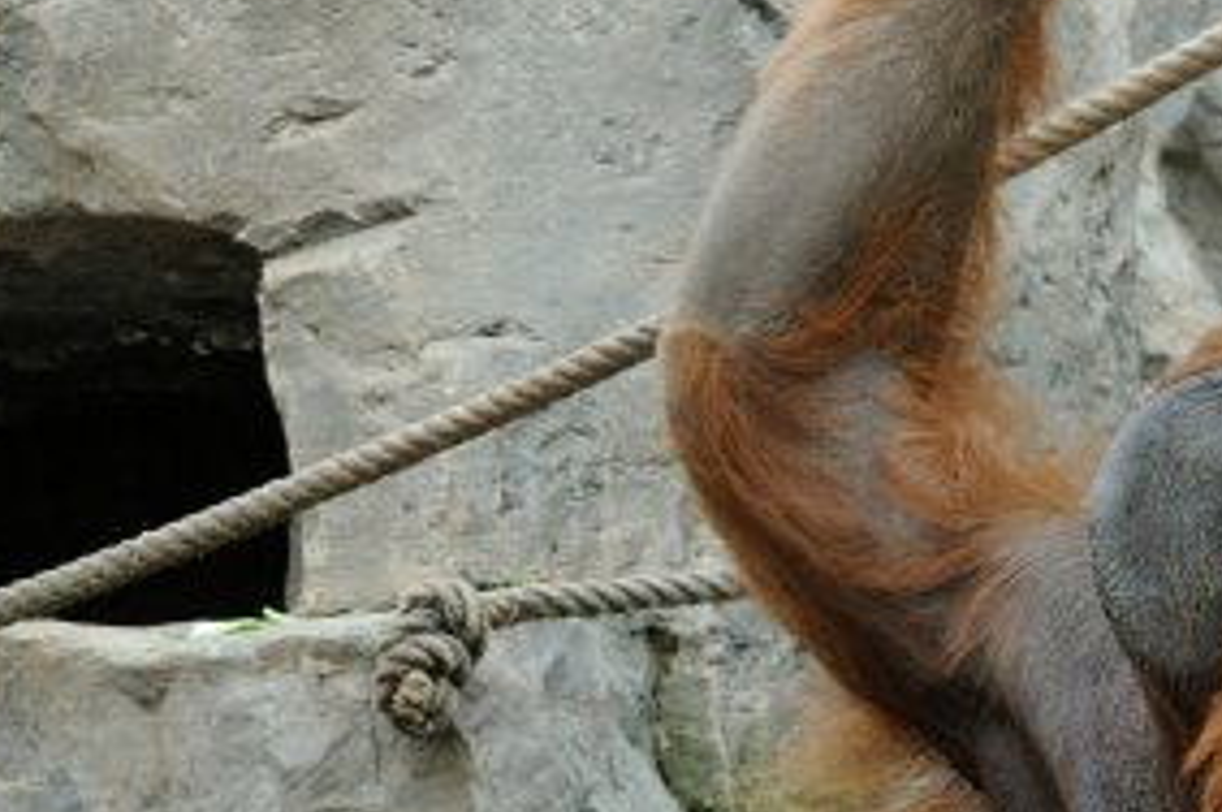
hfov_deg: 4.6
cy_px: 754
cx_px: -233
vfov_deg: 3.1
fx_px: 15122
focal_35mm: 446
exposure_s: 1/50
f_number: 4
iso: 500
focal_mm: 70
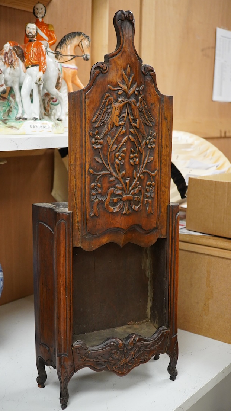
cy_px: 205
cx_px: 102
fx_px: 523
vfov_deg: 42.9
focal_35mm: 48
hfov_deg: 24.9
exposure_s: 1/250
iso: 2500
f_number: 5.6
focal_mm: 30
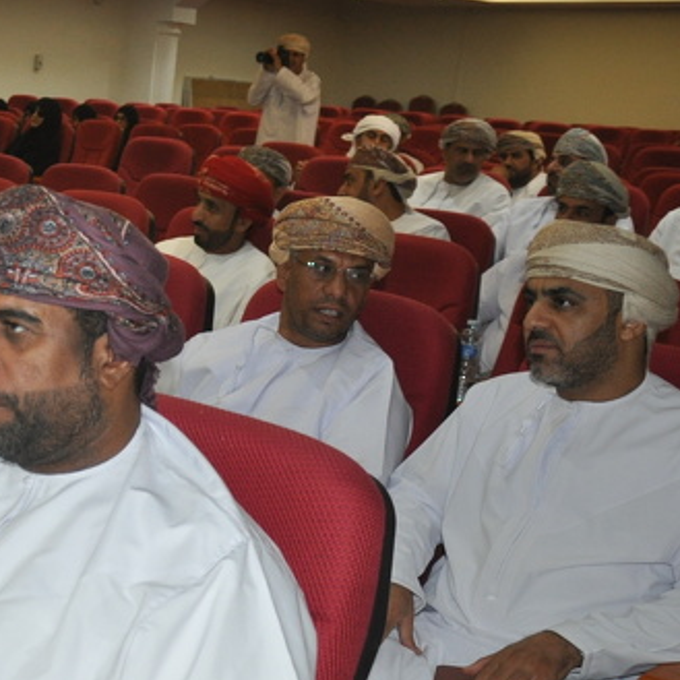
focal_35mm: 65
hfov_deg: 24.3
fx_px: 1445
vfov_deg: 26.4
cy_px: 414
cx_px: -114
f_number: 3.8
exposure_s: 1/60
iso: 800
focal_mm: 21
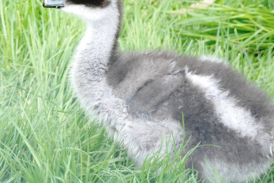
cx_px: 156
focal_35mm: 452
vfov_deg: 3.1
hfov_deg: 4.6
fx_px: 3444
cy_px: 72
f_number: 16
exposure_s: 1/160
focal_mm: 220
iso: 1600
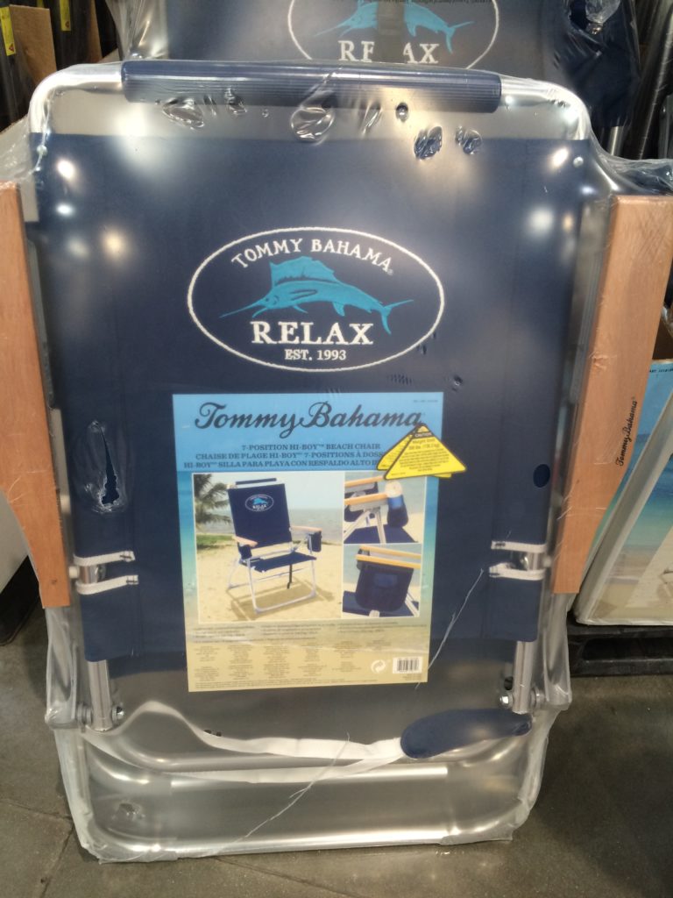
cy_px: 449
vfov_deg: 61.7
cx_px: 336
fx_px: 752
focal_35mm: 29
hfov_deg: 48.2
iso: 100
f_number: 2.2
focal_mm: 4.15
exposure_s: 1/30
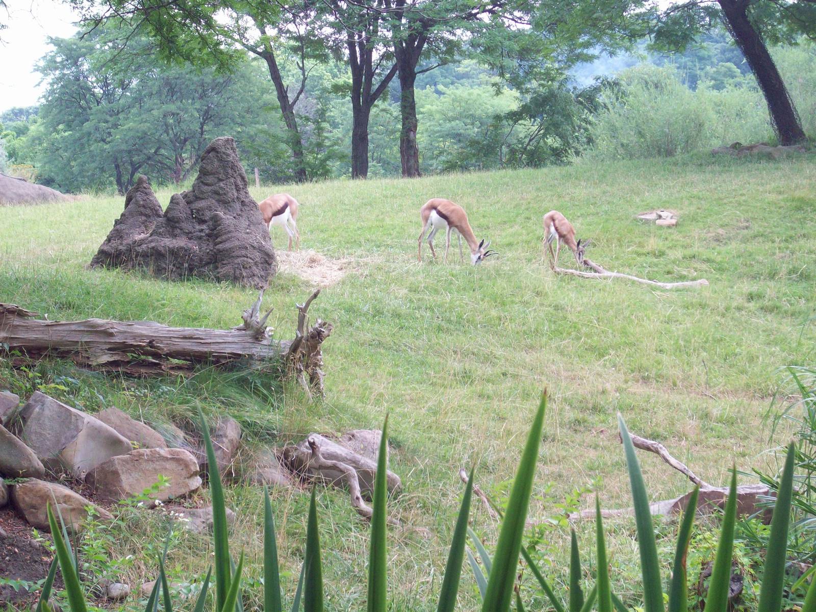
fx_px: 2169
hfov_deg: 21.3
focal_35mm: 92
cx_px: 408
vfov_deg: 16.1
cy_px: 306
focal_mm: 15.3
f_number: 4.7
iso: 115
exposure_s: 1/80.3
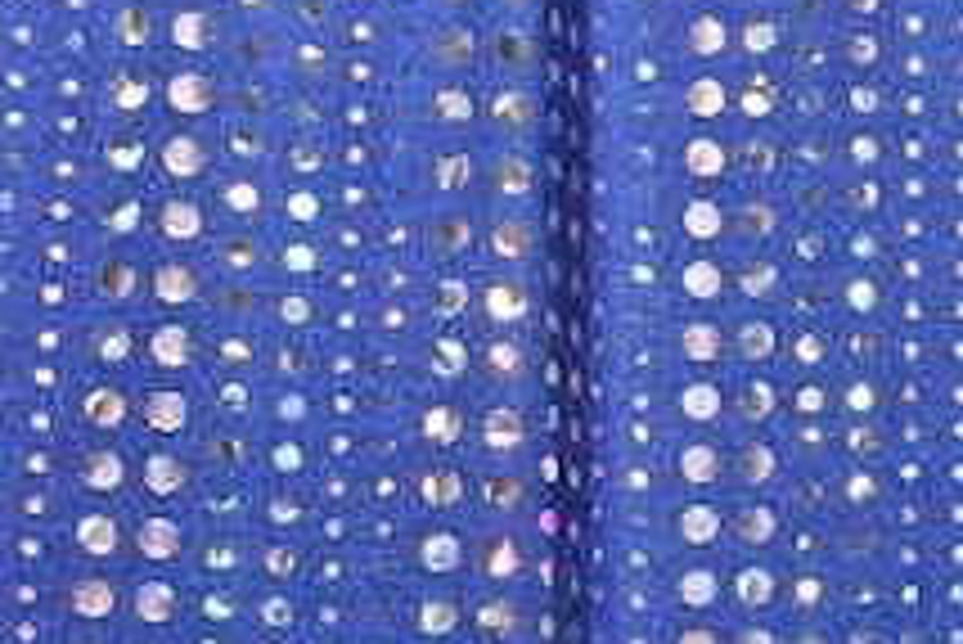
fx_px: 5407
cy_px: 694
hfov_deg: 9.9
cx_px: 1312
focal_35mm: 202
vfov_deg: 6.8
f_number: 11
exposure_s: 1/800
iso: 400
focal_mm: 48
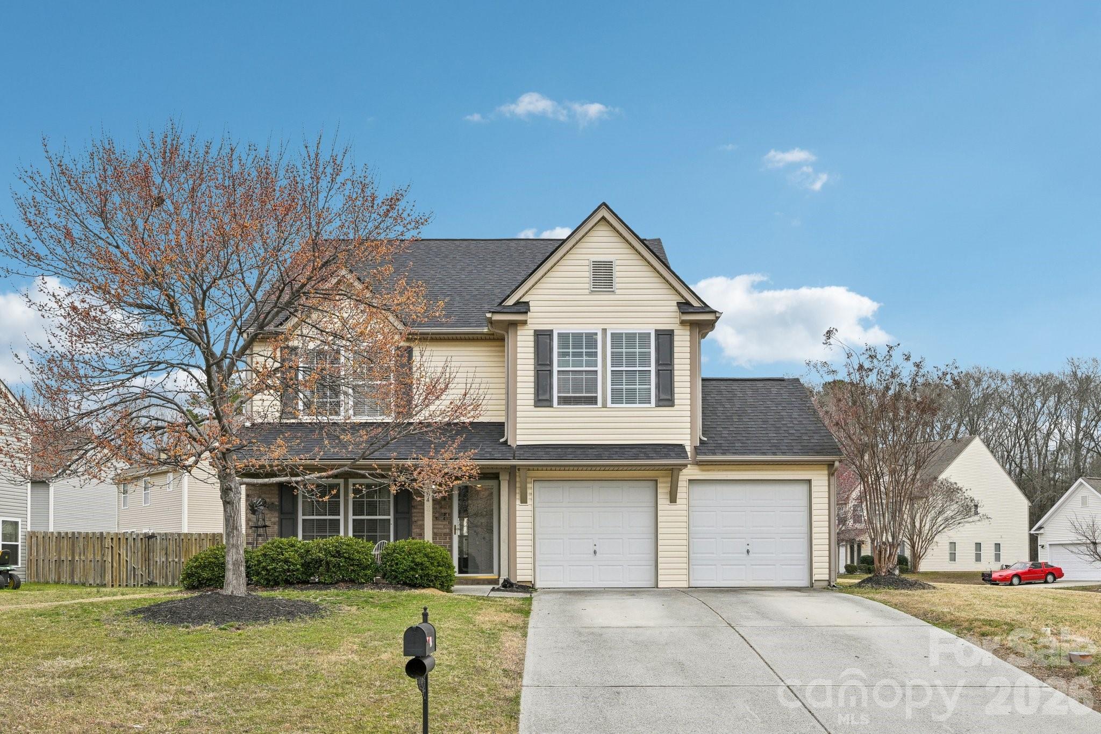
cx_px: 550
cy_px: 367
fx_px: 887
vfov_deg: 45.0
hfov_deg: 63.7
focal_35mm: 29
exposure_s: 1/200
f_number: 8
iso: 64
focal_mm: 19.5
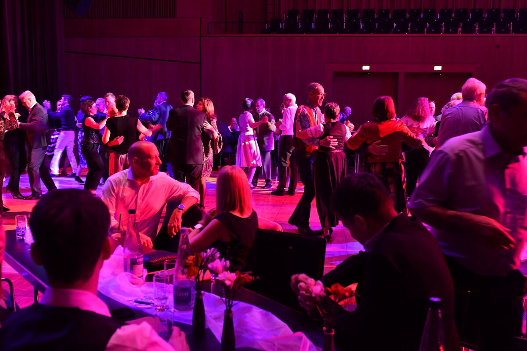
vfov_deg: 36.9
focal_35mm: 36
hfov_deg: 53.1
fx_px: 527
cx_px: 264
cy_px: 176
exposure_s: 1/50
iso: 2500
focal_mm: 24
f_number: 3.5
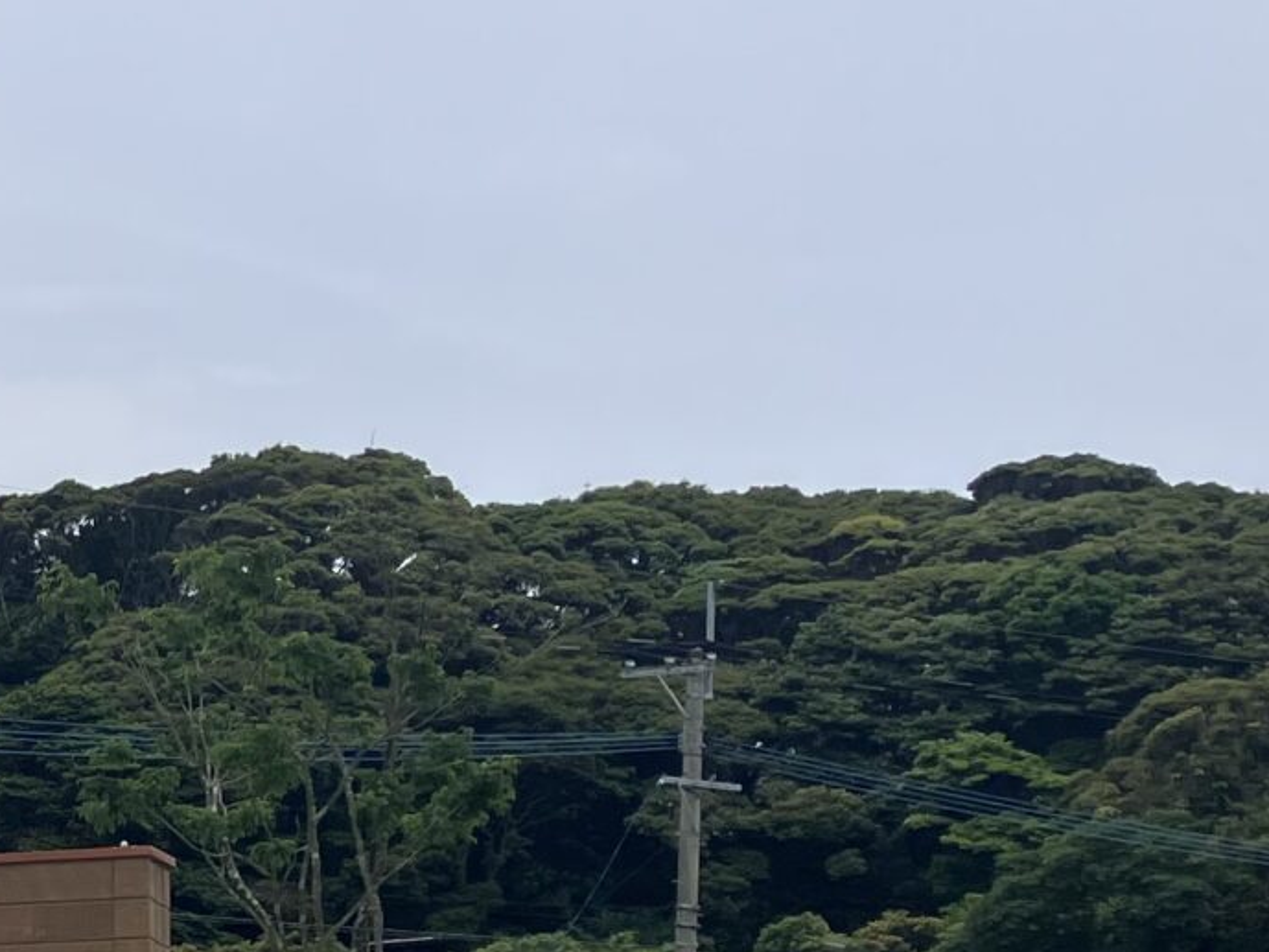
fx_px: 3813
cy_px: 1103
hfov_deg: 16.6
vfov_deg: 13.9
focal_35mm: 104
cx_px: -820
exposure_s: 1/2857
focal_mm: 3.99
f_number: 1.8
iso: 32
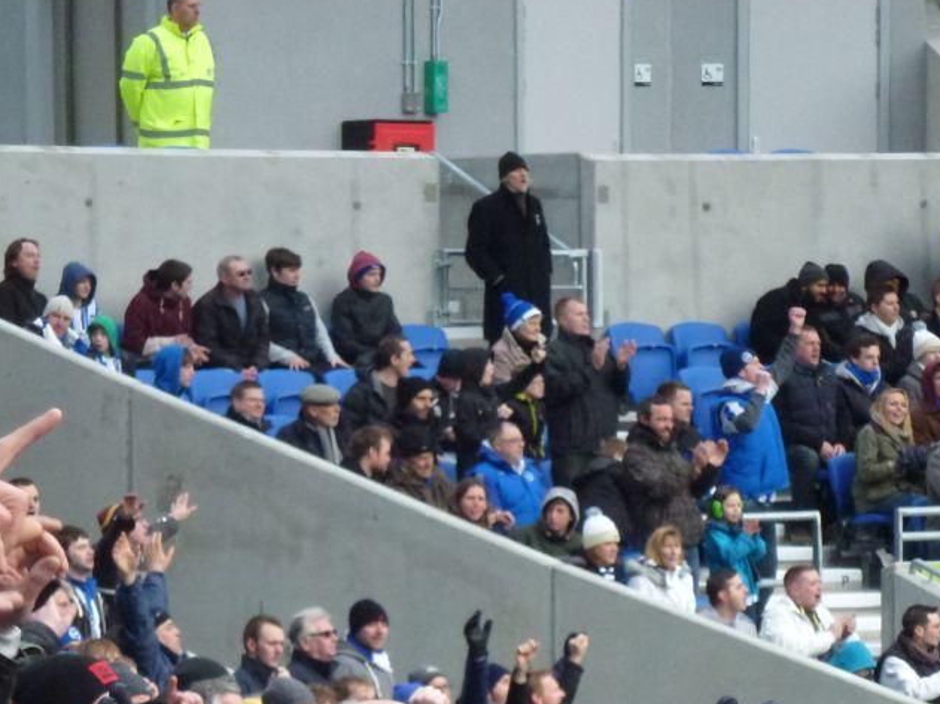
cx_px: 390
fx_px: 8009
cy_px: 652
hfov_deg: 6.7
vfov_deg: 5.0
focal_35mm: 295
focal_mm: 27.7
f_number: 5.3
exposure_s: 1/400
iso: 400
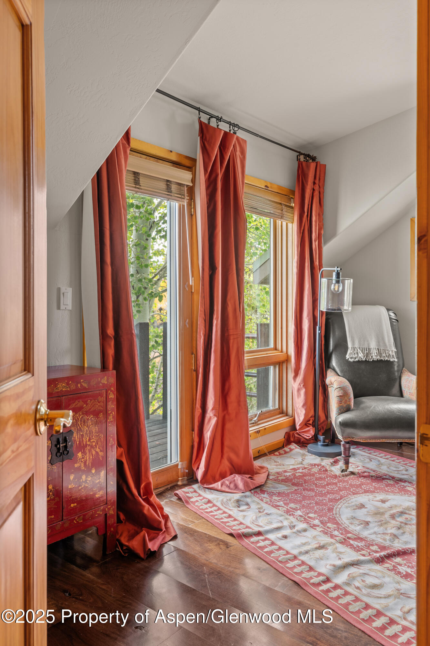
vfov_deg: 65.5
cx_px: 215
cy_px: 323
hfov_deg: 46.4
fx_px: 502
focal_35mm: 28
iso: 125
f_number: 7.1
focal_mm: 28
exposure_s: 1.3
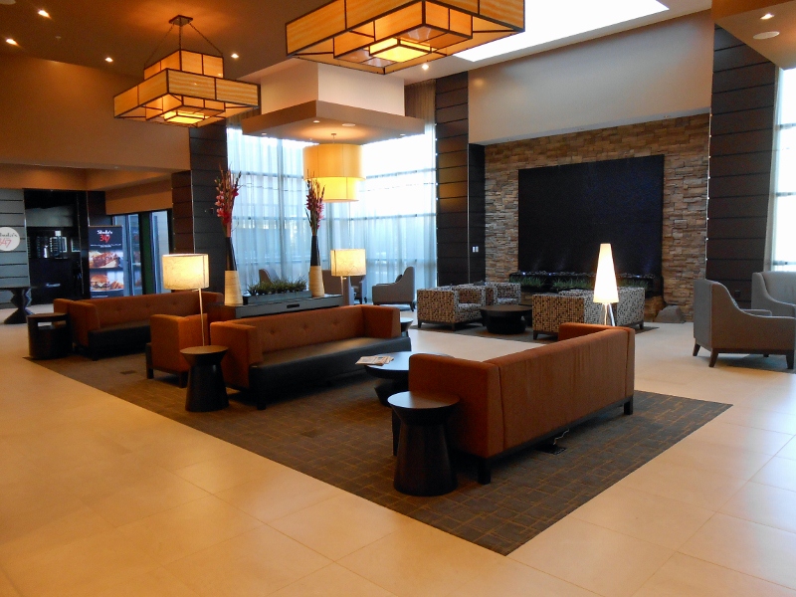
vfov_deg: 53.1
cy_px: 298
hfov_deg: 67.3
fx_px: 598
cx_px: 398
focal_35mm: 26
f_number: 3.5
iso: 250
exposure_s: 1/30
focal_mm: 4.6
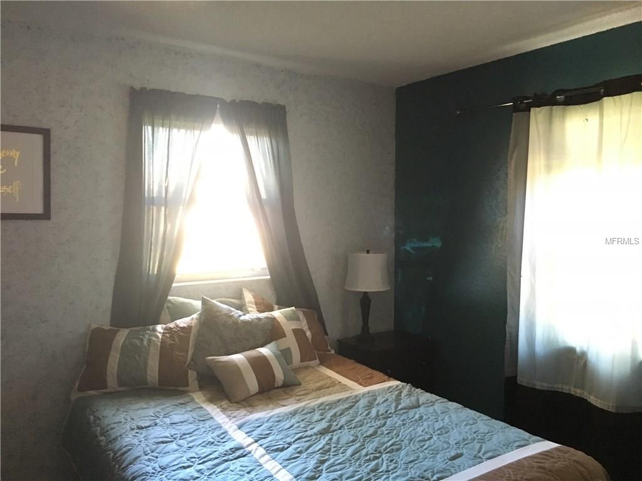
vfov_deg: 48.2
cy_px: 240
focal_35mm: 29
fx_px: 538
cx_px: 321
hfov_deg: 61.7
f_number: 2.2
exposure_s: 1/15
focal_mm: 4.15
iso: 320
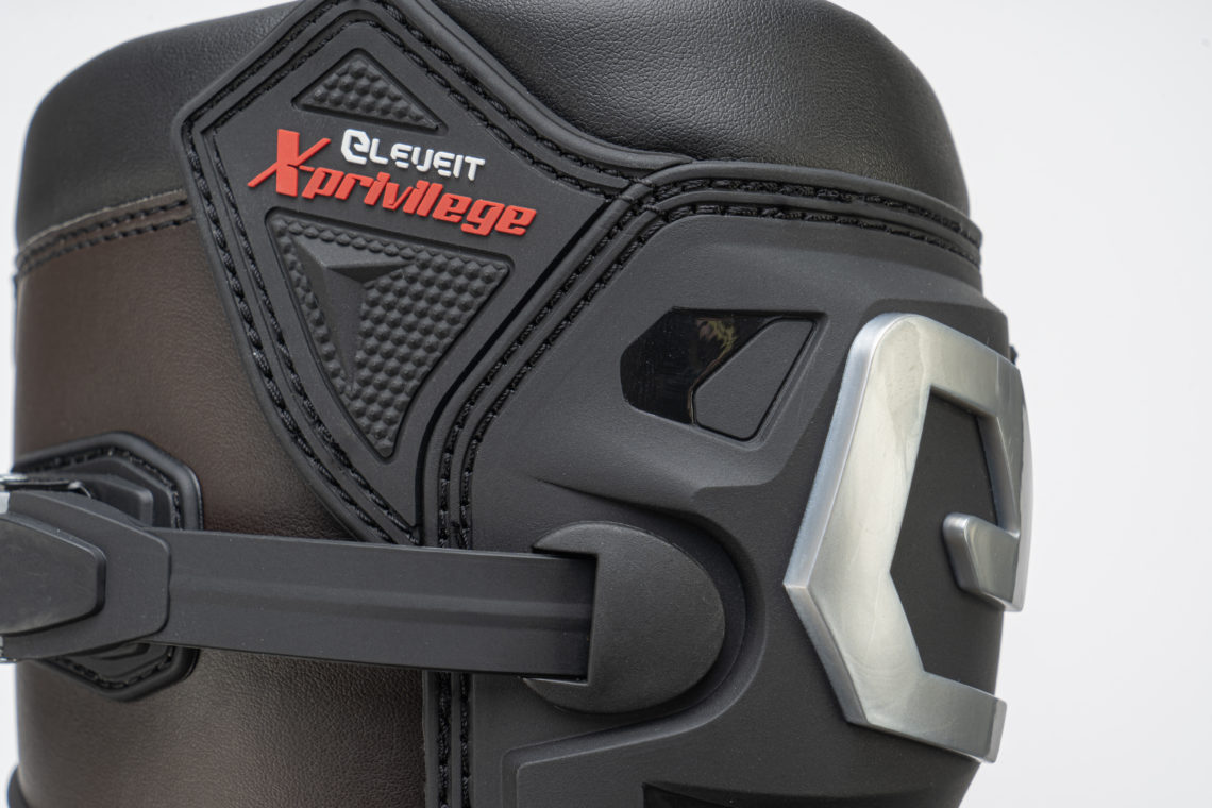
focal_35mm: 70
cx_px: 606
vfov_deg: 19.5
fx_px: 2356
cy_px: 404
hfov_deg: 28.8
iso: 100
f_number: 13
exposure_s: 1/125
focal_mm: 70
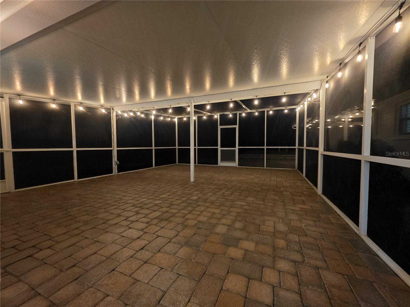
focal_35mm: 13
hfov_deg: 106.2
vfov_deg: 89.9
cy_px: 154
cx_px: 205
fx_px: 154
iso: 1000
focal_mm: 2.2
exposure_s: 1/40
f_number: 1.9
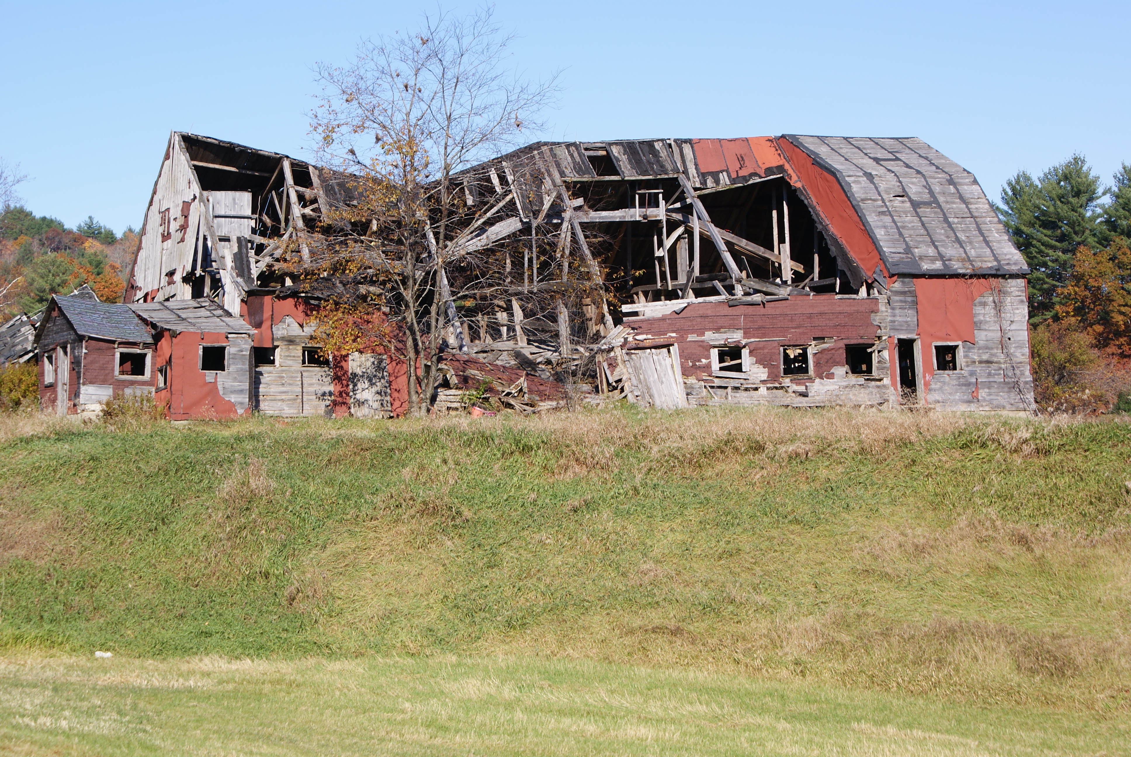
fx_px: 2831
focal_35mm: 90
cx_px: 566
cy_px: 378
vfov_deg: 15.2
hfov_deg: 22.6
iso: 100
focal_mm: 60
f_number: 10
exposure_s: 1/125
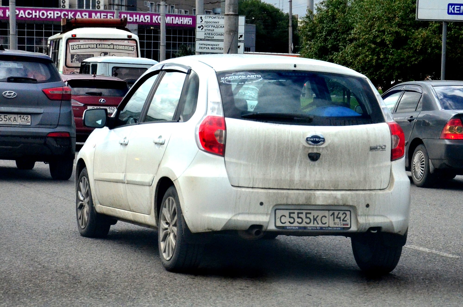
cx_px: 232
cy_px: 154
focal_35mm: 68
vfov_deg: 20.1
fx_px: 866
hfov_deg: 29.9
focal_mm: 45
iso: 800
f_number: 5
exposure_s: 1/1250
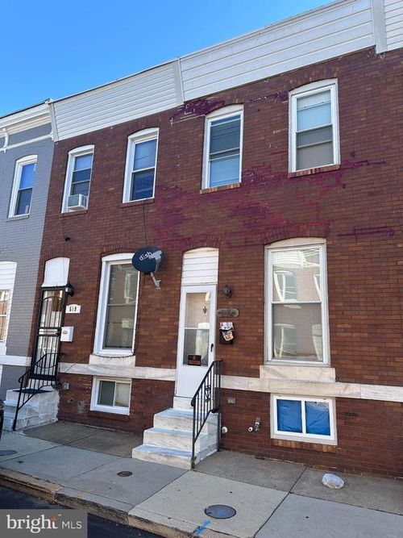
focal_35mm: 24
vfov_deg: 71.6
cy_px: 269
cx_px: 202
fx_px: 373
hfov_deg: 56.8
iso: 80
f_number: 1.78
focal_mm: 6.86
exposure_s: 1/1019
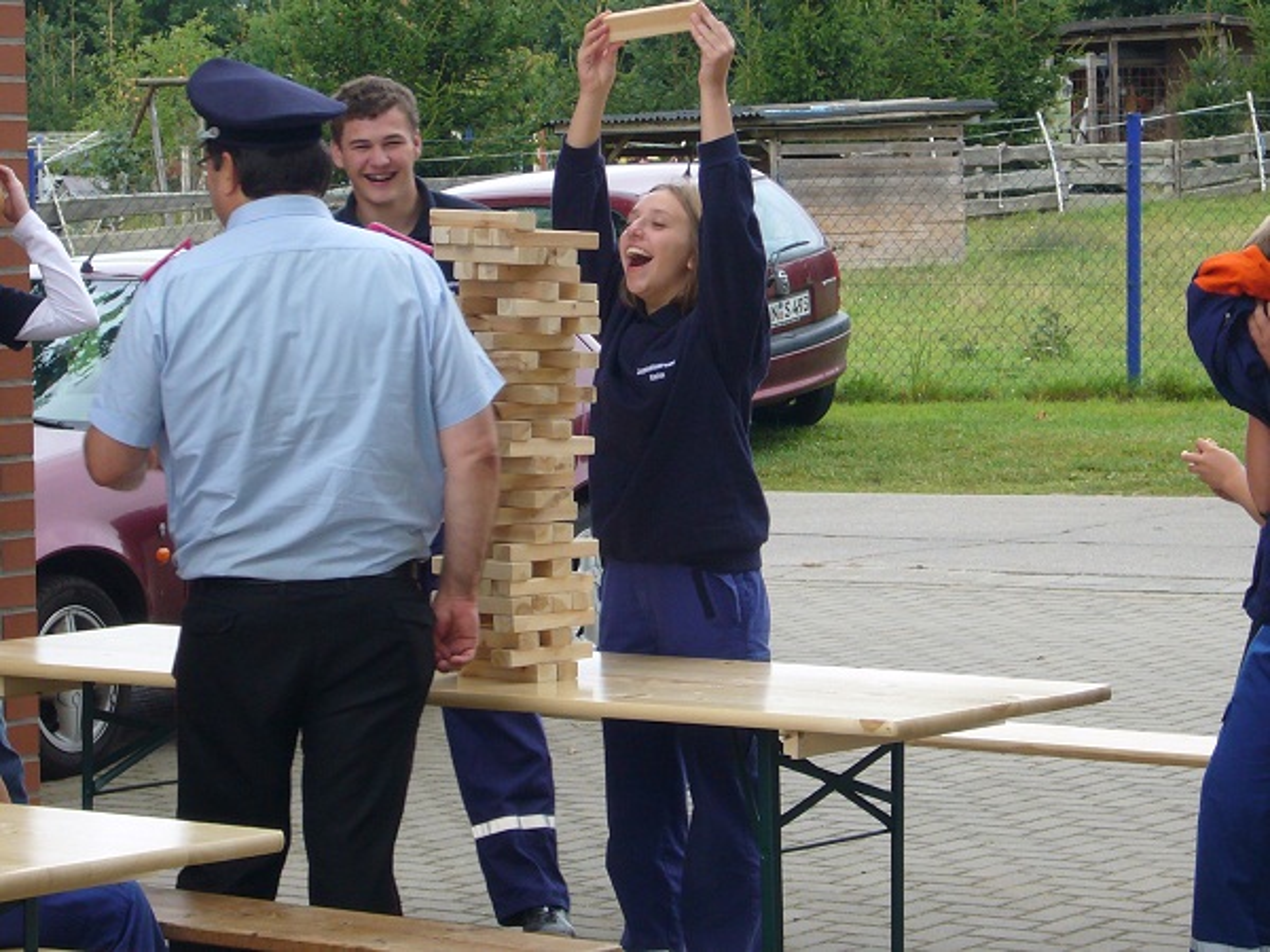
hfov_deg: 13.9
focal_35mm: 142
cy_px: 476
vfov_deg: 10.4
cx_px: 635
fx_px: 5210
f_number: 5.6
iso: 80
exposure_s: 1/100
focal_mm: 16.8
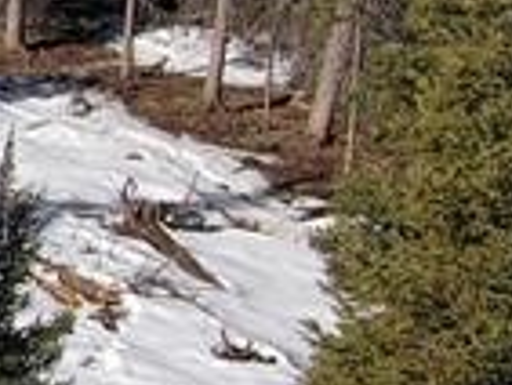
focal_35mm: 152
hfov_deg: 9.6
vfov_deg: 9.7
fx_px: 2250
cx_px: -1082
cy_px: 16
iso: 101
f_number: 2.8
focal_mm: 3.7
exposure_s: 1/1520
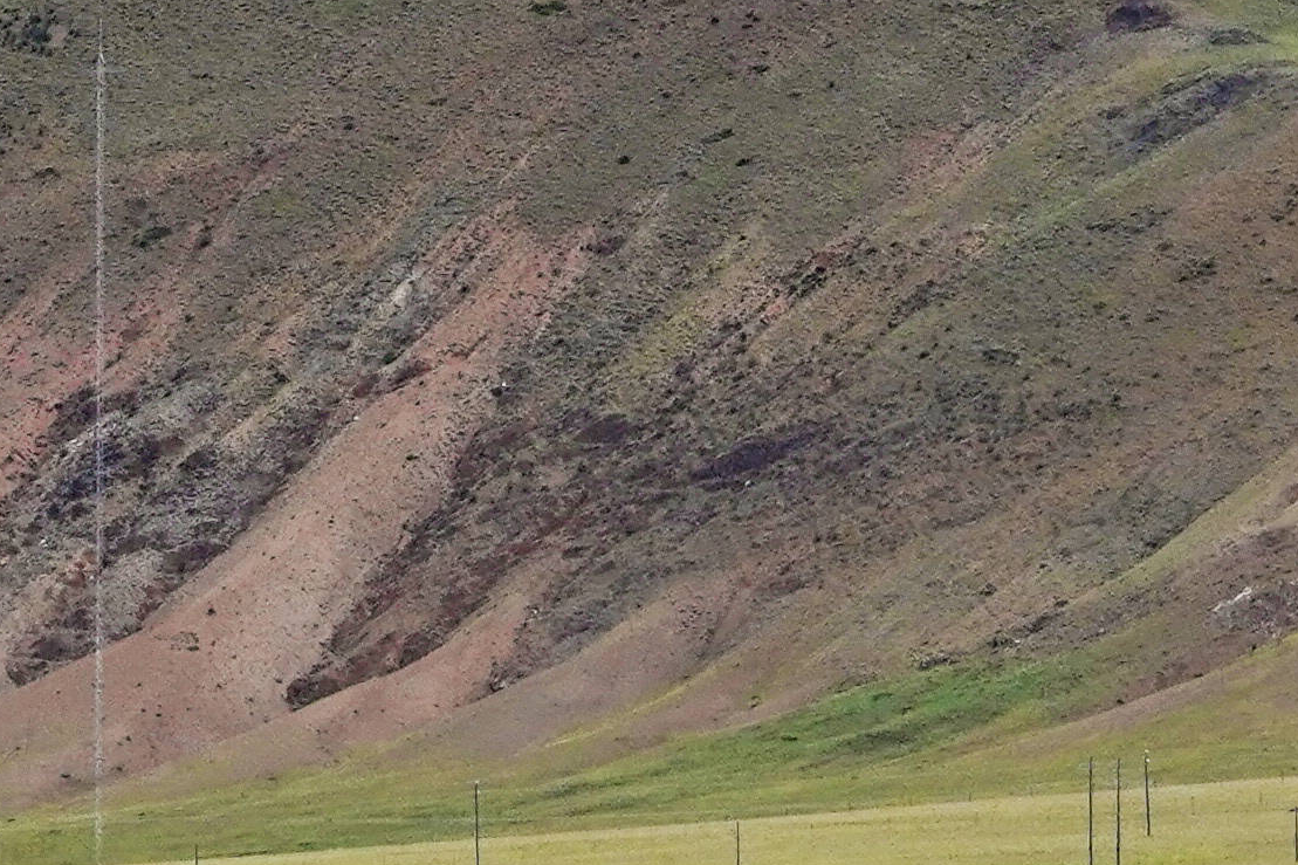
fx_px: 18925
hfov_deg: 3.9
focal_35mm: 525
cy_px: 512
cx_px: 911
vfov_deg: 2.6
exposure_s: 1/5000
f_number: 4
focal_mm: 97
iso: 500
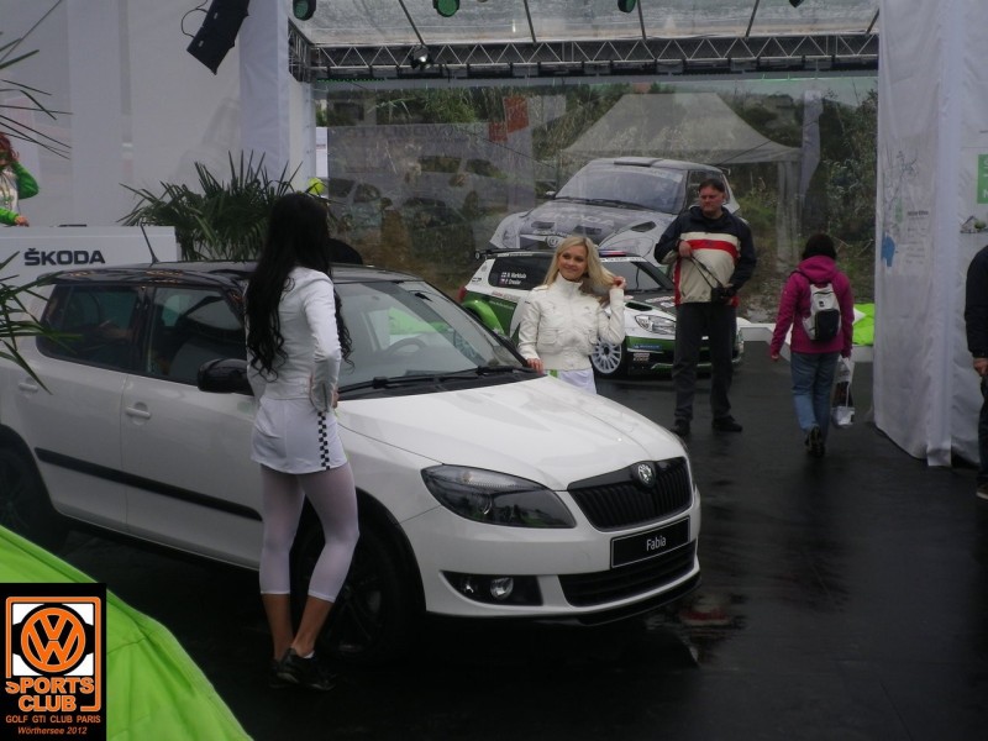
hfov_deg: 40.4
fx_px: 1341
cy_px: 370
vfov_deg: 30.9
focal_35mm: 47
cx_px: 494
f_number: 4.6
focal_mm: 8.5
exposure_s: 1/200
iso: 80
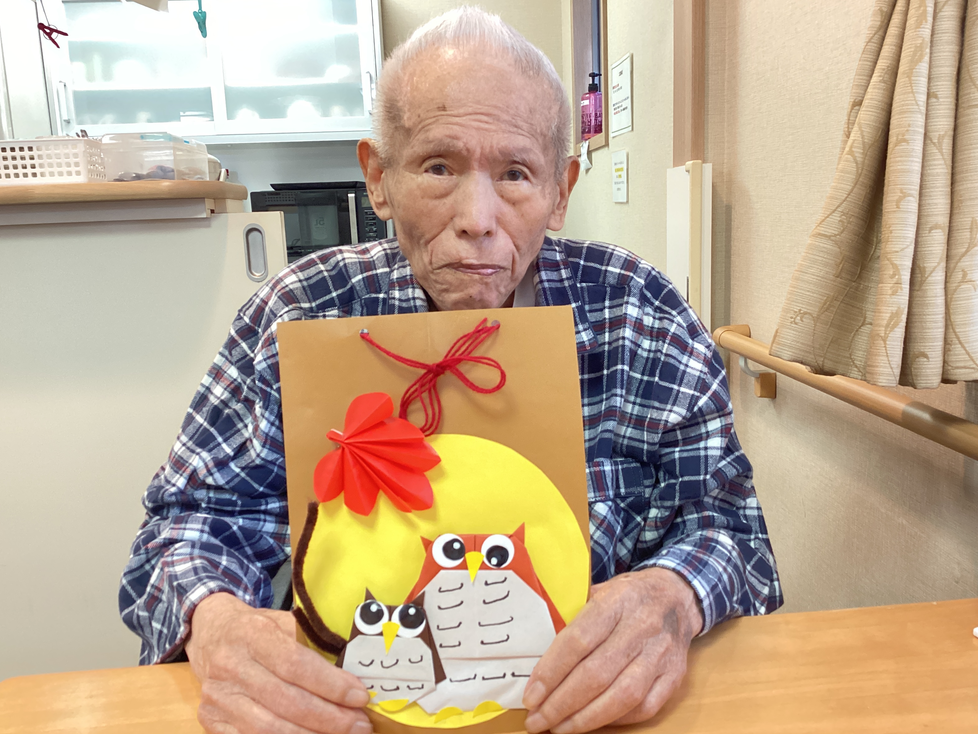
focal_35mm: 32
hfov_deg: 56.8
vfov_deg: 44.2
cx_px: 491
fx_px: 904
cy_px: 370
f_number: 2.4
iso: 320
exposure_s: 1/40
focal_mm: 3.3
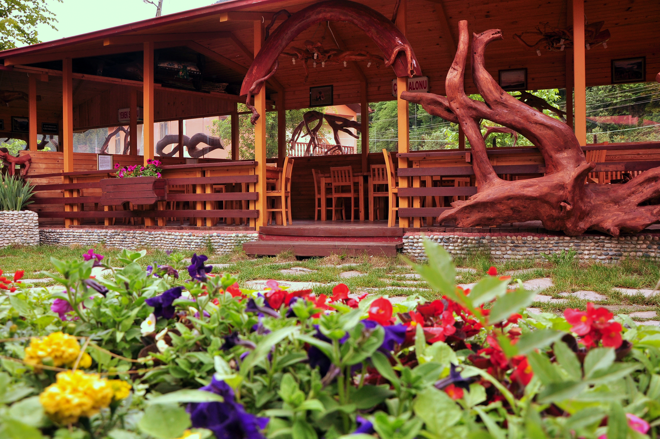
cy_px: 220
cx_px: 330
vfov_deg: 47.8
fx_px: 494
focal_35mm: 27
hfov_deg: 67.4
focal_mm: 18
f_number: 5.6
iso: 200
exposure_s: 1/125
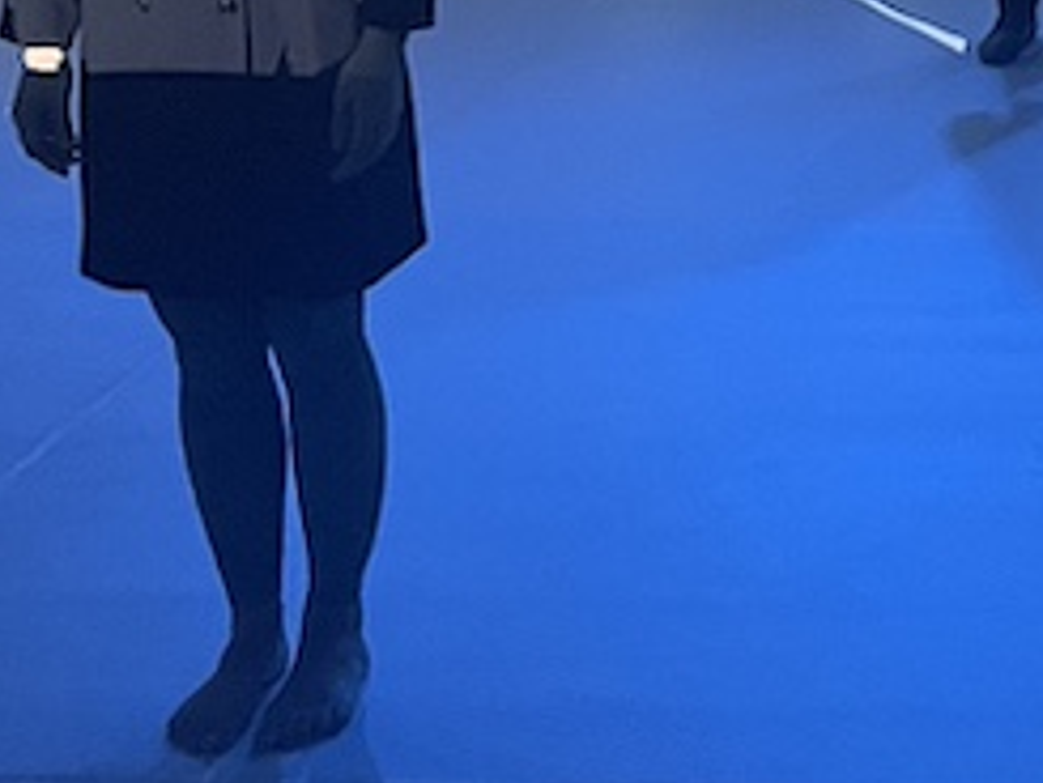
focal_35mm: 106
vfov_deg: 13.2
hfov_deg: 17.5
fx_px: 3195
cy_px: -366
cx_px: 1307
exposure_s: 1/40
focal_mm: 4.2
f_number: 1.6
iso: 640
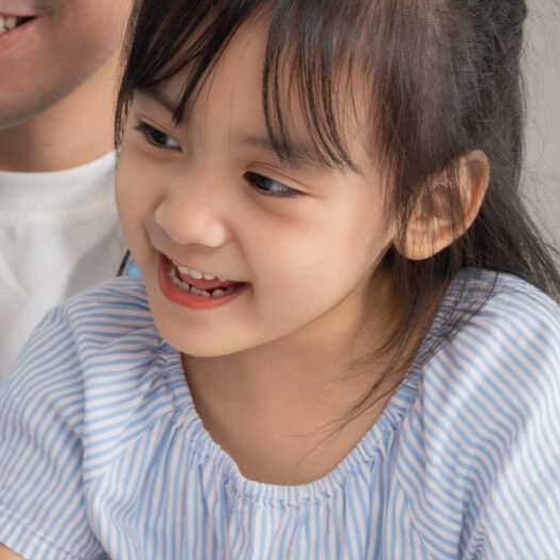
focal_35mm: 206
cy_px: 319
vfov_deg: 8.5
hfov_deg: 8.5
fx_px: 3770
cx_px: 120
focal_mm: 50
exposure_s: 1/125
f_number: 5
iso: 200
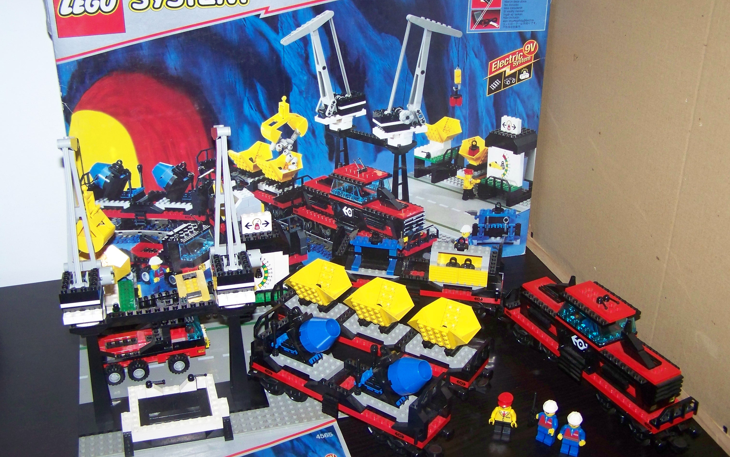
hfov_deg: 48.2
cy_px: 221
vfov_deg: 31.2
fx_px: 816
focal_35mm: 41
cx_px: 371
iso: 200
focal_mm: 6.3
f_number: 2.8
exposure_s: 1/30
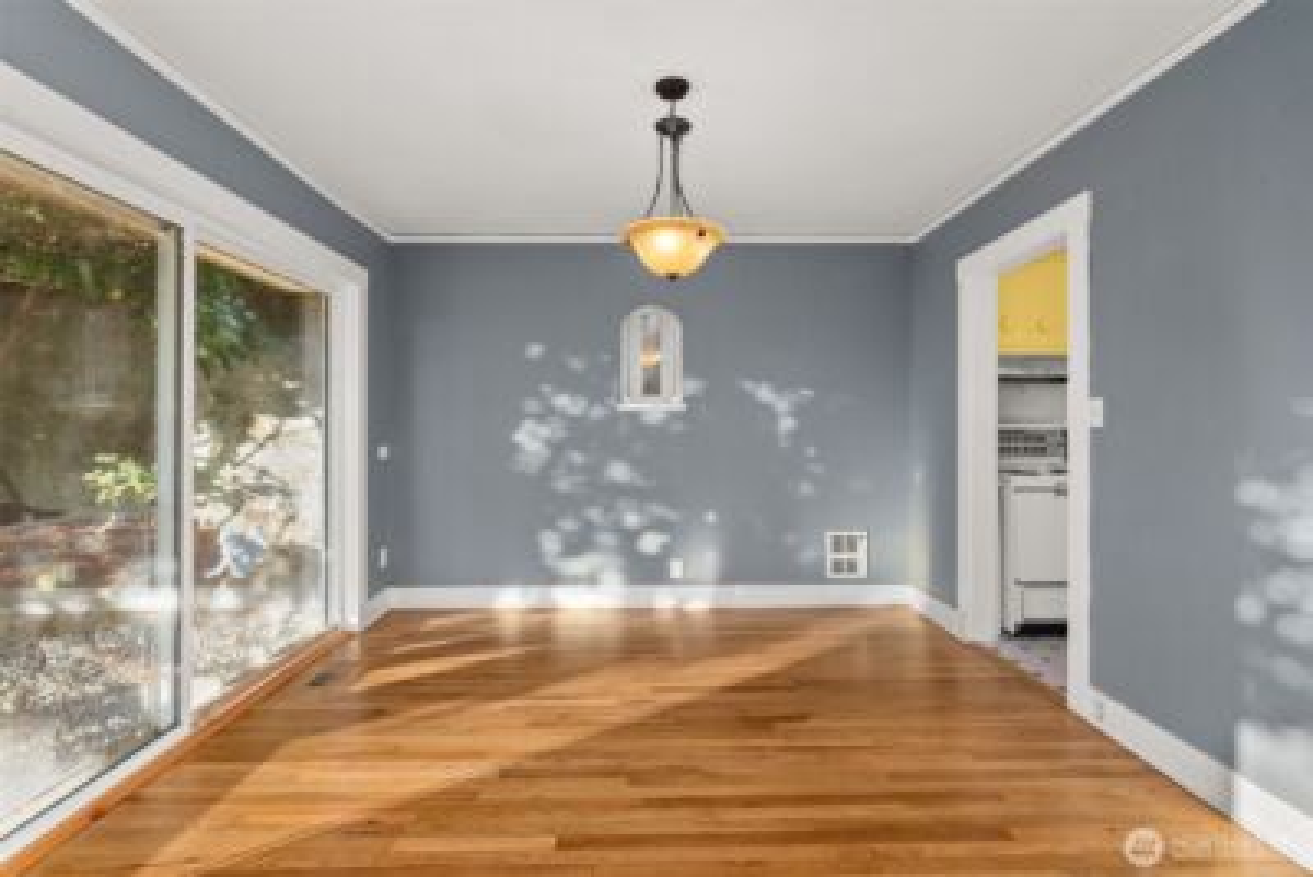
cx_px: 656
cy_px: 438
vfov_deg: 73.8
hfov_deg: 96.7
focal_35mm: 16
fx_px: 584
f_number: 8
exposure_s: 1/8
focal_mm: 16
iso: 500
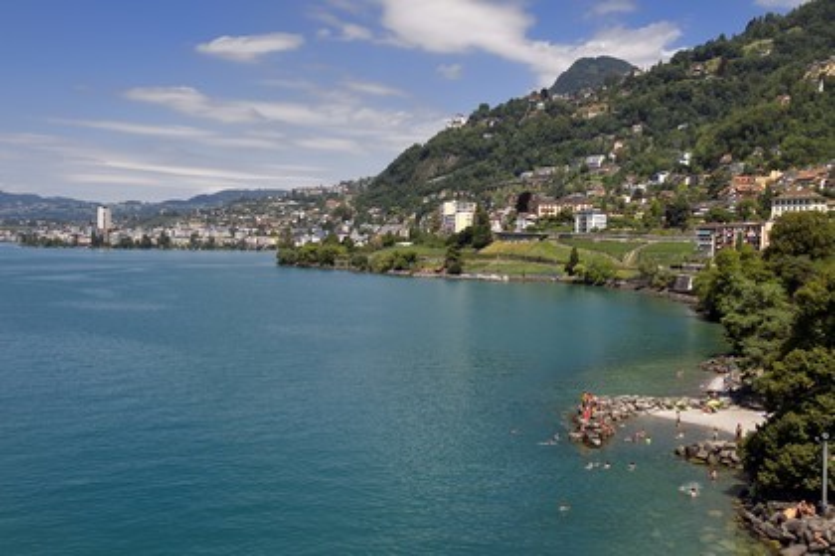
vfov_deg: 33.4
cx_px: 418
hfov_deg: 48.5
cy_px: 278
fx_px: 928
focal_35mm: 40
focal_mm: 40
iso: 200
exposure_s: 1/320
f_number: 14
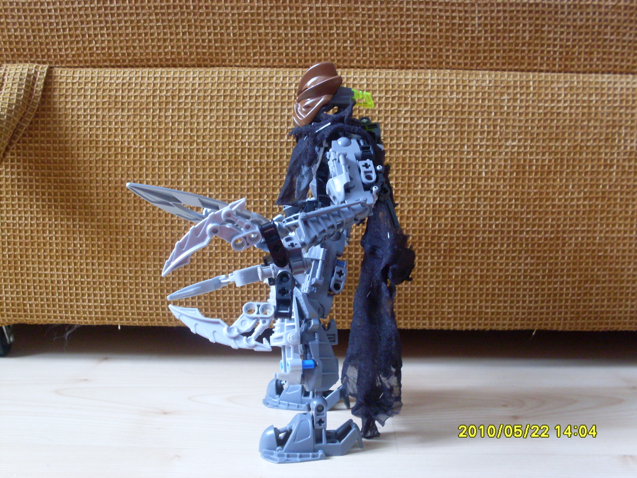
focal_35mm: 49
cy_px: 239
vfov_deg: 29.7
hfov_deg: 38.9
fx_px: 902
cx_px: 318
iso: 200
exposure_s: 1/15
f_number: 3.1
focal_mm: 8.1
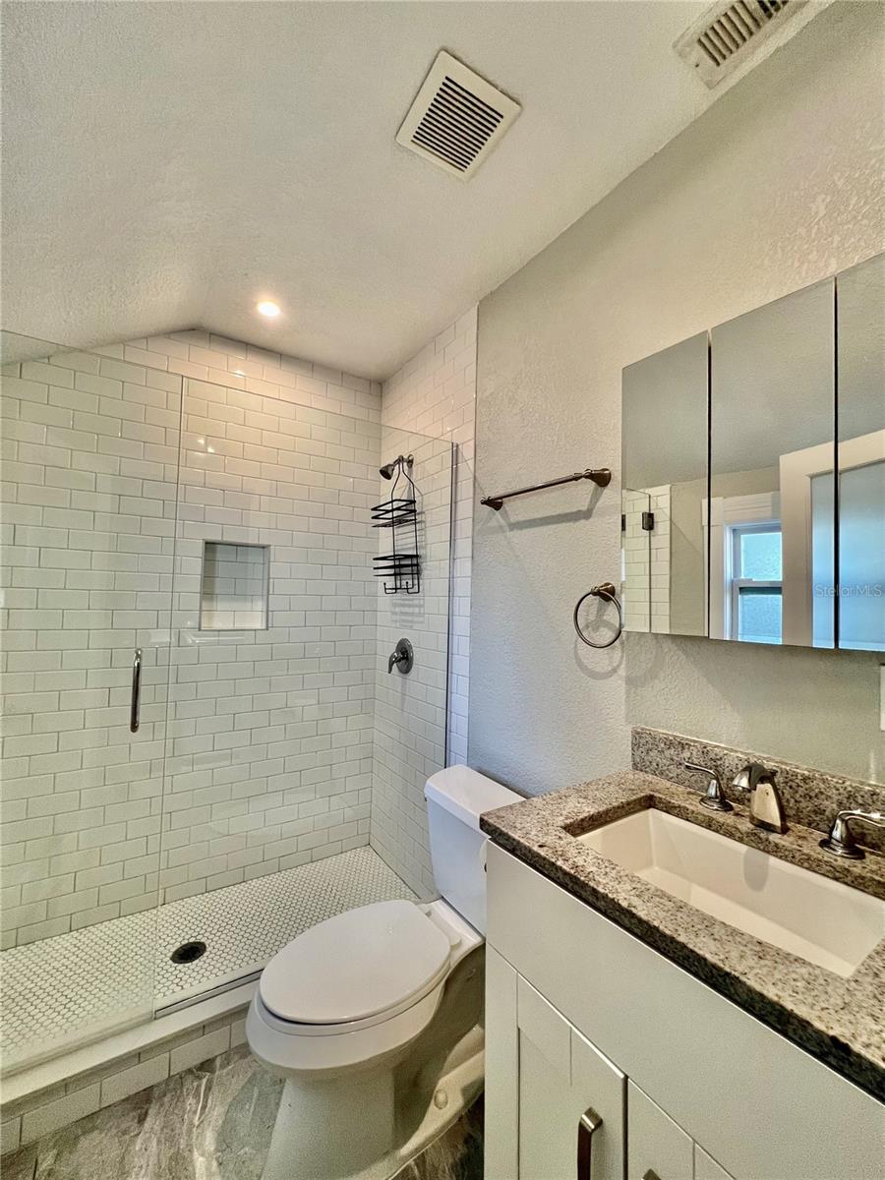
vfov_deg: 106.2
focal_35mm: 13
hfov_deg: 89.9
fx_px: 443
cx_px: 442
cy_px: 590
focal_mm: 1.57
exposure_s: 1/120
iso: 200
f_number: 1.8
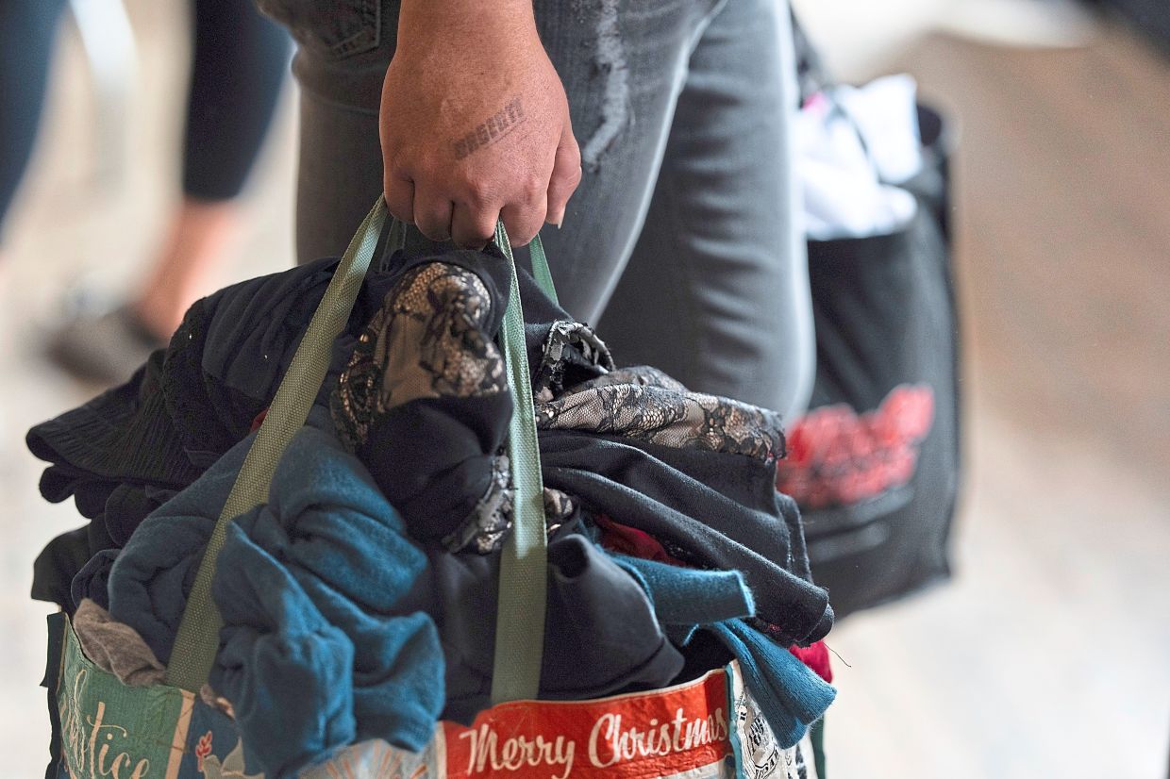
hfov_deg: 15.2
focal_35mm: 135
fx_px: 4386
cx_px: 585
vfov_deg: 10.2
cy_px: 390
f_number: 2.8
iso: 1250
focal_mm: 135
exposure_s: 1/200
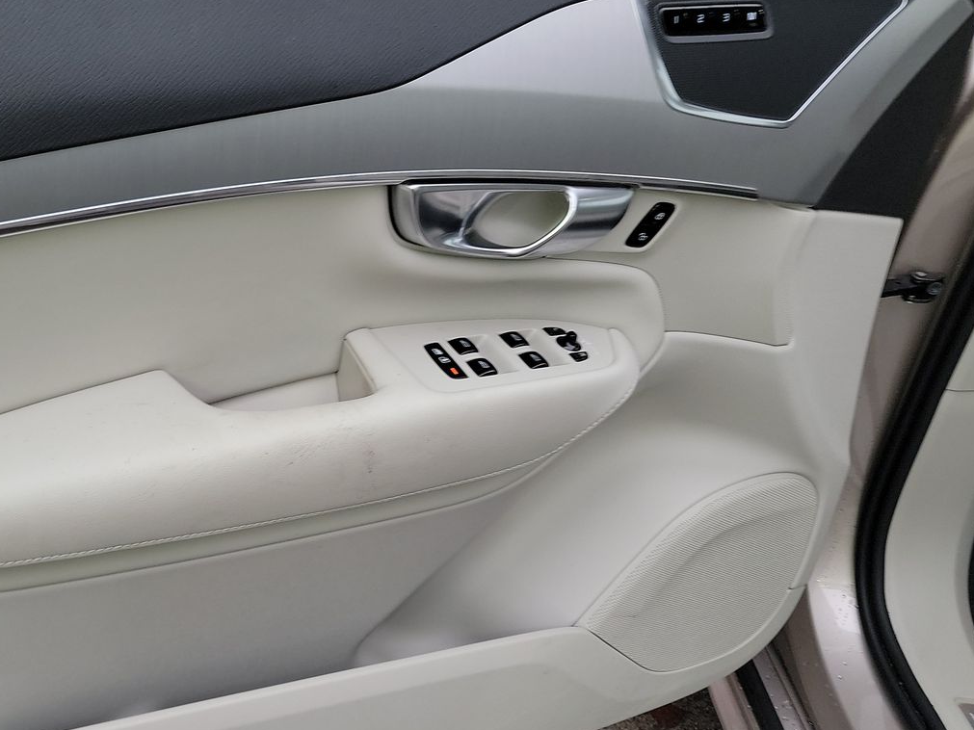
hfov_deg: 47.7
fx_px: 1069
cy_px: 420
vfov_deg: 37.6
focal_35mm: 38
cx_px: 285
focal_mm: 6.7
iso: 240
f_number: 1.8
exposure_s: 1/59
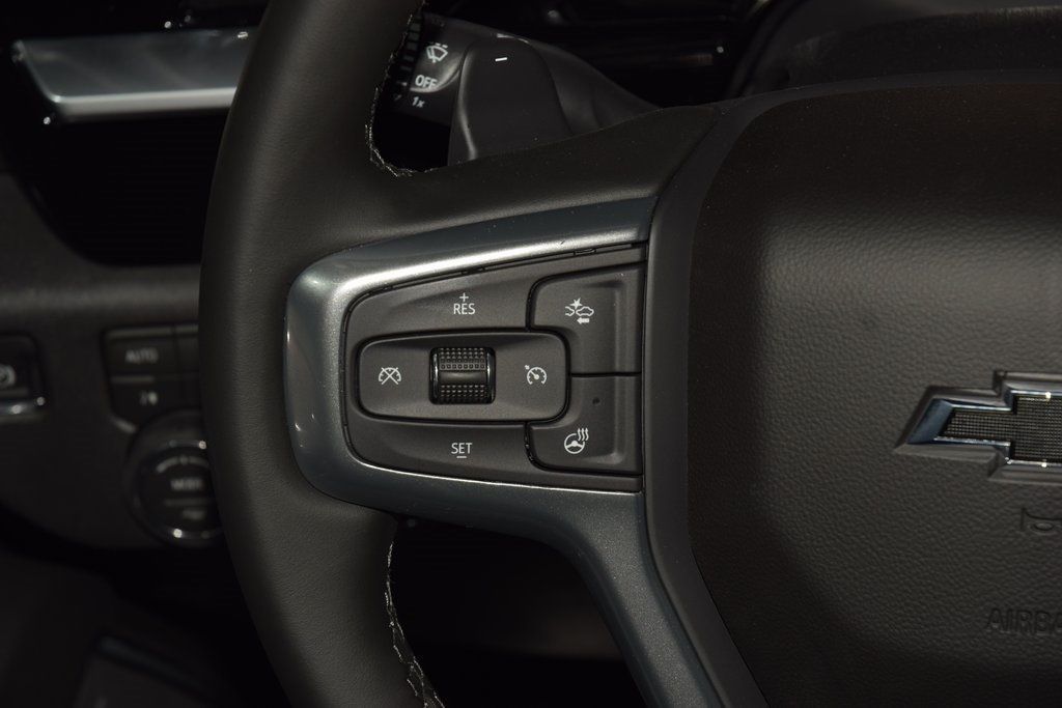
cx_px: 531
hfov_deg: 19.5
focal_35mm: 105
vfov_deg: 13.0
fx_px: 3098
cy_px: 354
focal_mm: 70
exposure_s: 1/125
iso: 100
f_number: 8
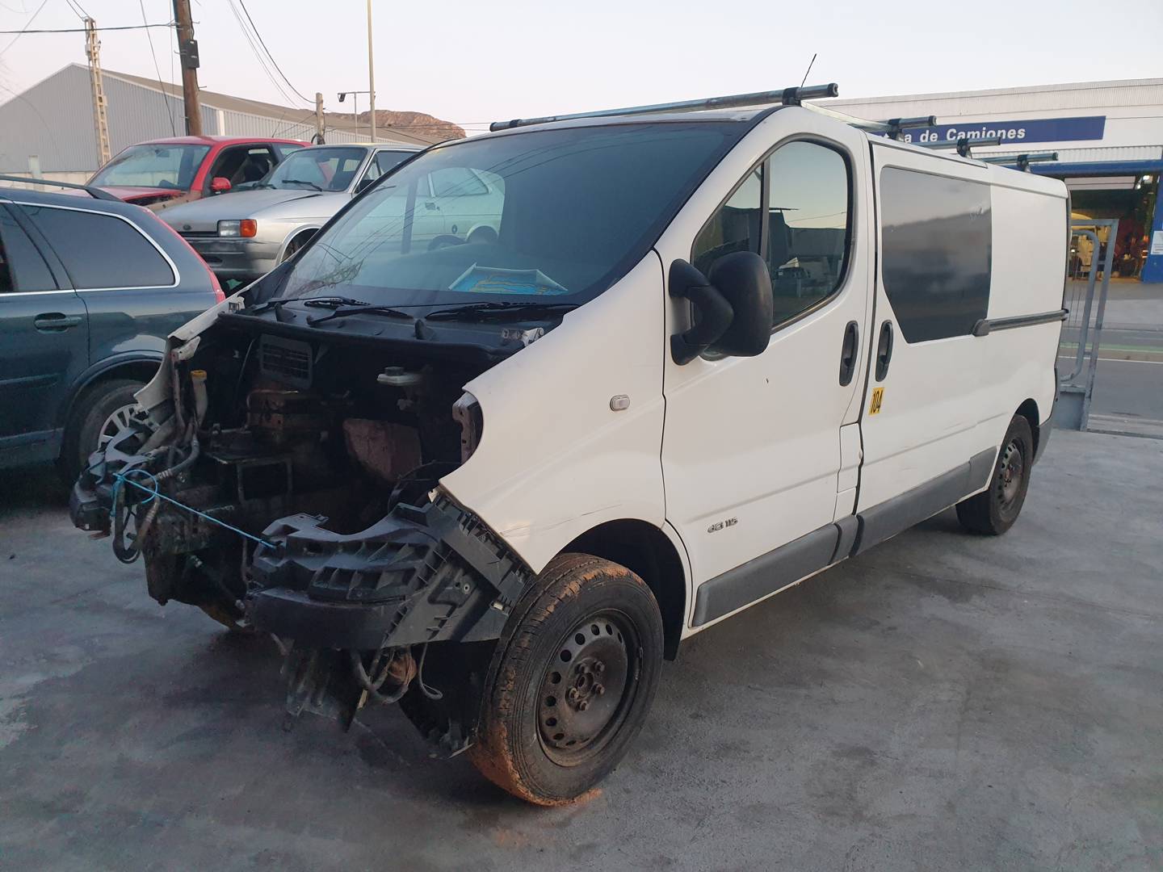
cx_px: 582
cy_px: 436
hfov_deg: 67.3
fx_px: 874
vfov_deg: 53.1
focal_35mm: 26
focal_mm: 4.3
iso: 250
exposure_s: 1/50
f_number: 2.4
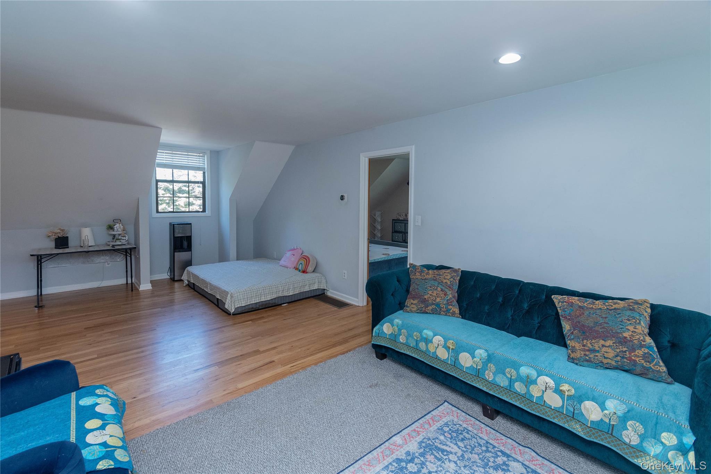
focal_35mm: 15
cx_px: 356
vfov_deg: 77.3
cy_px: 237
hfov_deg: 100.4
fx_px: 296
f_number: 5.6
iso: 1400
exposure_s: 1/60
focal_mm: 10
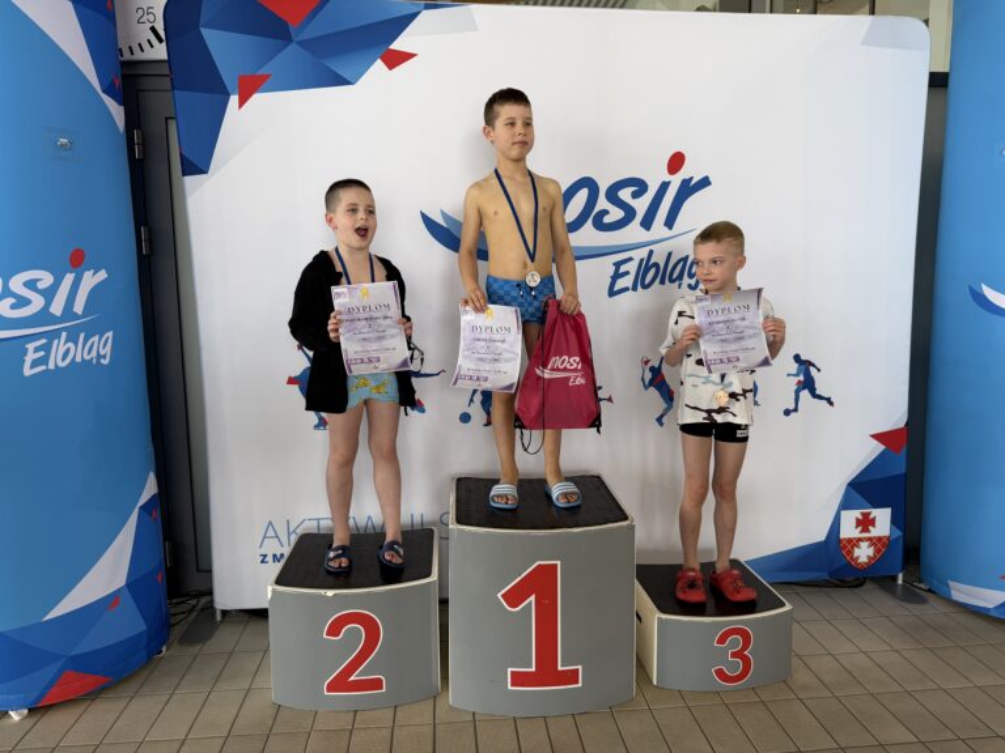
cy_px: 376
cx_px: 502
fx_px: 697
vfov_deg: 56.8
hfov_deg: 71.6
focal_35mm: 24
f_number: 1.78
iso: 125
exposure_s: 1/100
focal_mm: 6.76
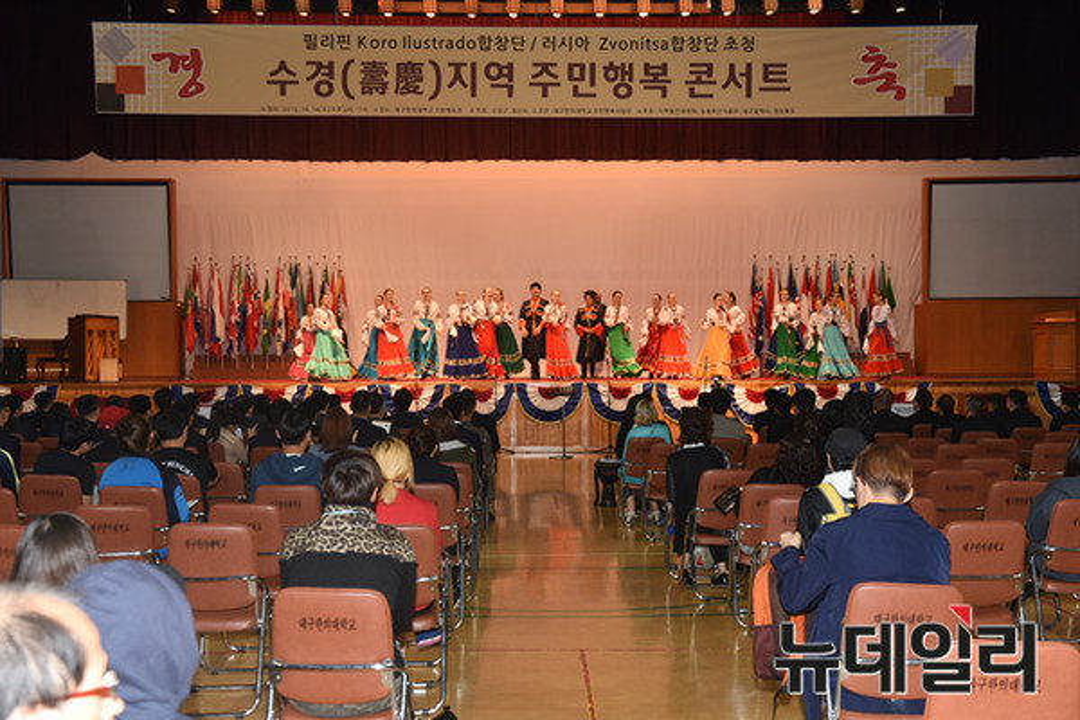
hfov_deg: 43.6
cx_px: 540
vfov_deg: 29.9
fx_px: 1350
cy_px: 360
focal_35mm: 45
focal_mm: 45
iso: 1000
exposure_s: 1/60
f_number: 6.3
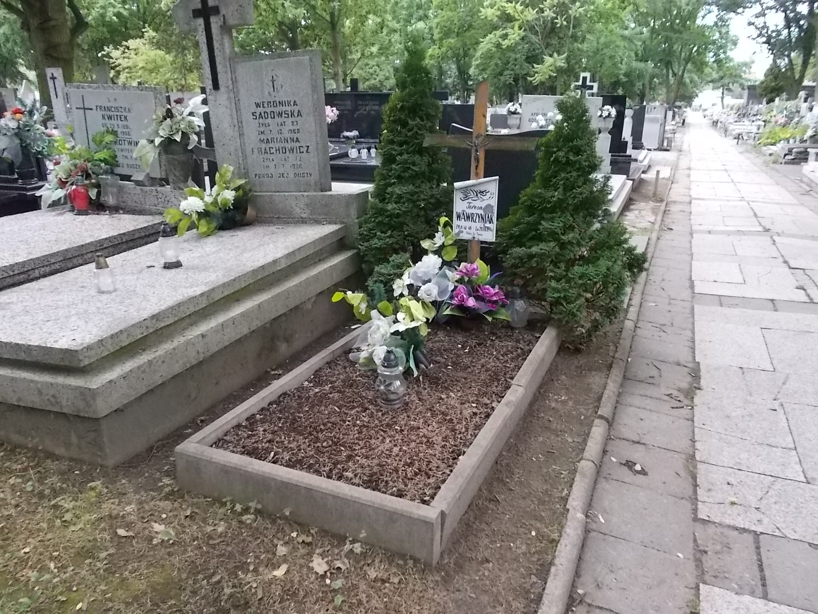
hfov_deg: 67.3
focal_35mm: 26
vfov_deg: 53.1
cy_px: 307
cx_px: 409
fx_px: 614
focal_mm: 4.6
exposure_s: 1/320
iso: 400
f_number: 3.2
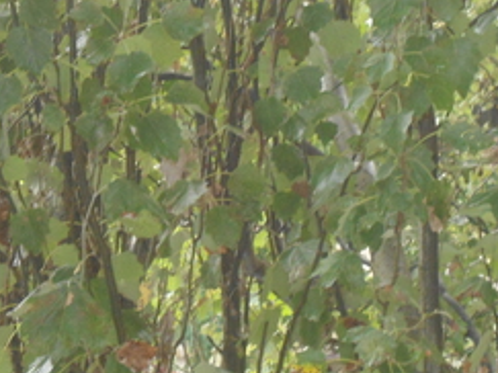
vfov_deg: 9.1
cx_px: 248
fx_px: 2344
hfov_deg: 12.1
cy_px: 199
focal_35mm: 163
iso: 400
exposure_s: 1/60
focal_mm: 15.7
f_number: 5.2
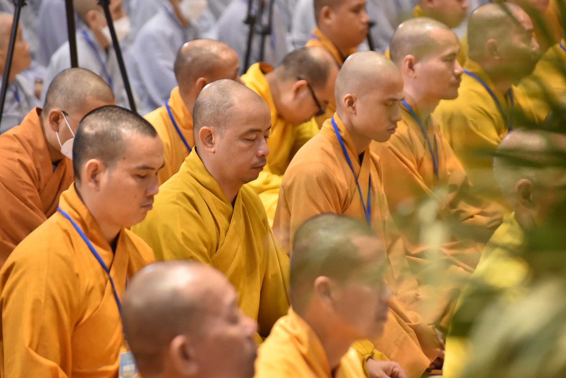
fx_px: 2674
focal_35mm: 170
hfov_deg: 12.1
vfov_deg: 8.1
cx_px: 283
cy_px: 189
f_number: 5
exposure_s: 1/125
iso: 2000
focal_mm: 170
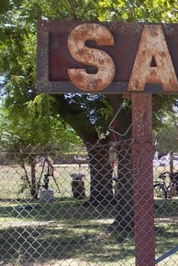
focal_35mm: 104
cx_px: 293
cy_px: 149
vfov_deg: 19.6
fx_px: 771
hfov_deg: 12.3
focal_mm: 5.3
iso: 80
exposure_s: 1/320
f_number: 3.1
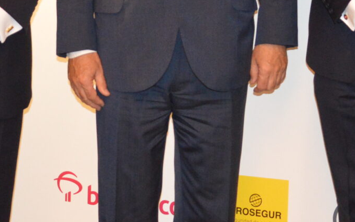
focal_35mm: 104
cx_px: 184
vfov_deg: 12.1
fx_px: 1006
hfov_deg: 20.0
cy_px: -86
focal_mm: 18
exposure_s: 1/60
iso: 1800
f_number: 3.5
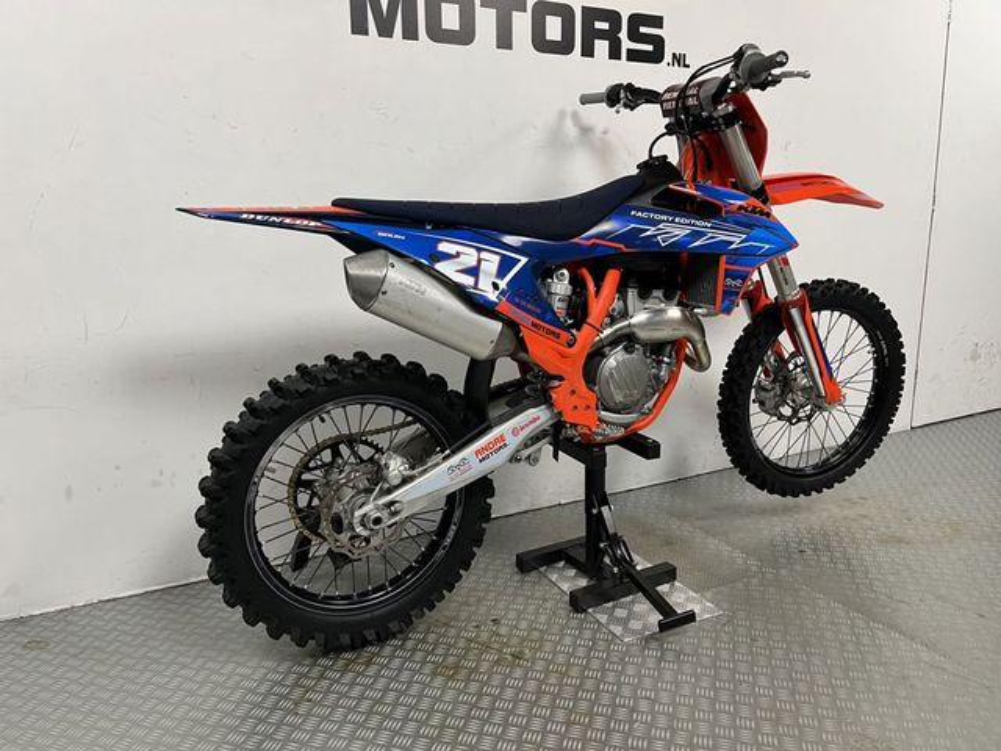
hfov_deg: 67.3
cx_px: 500
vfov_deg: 53.1
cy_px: 376
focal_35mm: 26
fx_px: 752
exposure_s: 1/50
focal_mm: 5.1
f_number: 1.6
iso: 100
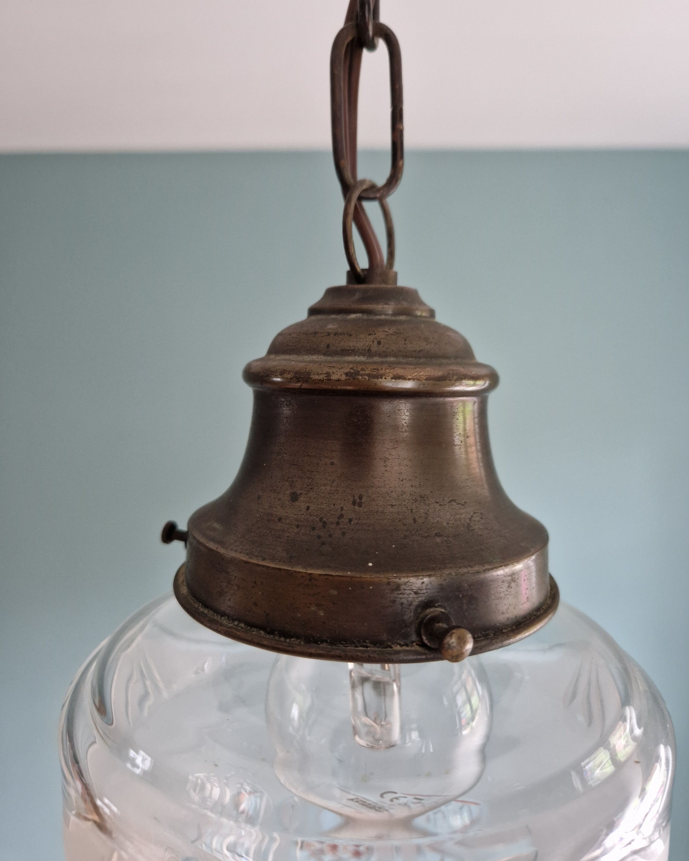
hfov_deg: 58.8
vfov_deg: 70.3
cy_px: 412
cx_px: 345
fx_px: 612
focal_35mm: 24
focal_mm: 5.4
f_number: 1.8
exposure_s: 1/50
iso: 640
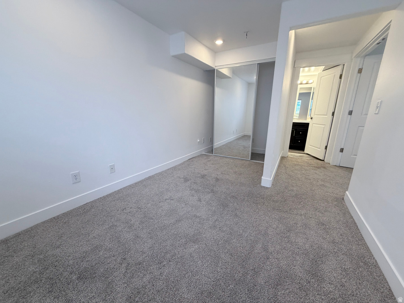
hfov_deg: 102.1
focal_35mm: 14
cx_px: 202
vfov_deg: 85.7
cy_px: 152
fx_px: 163
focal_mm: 2.22
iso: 160
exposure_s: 1/120
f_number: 2.2
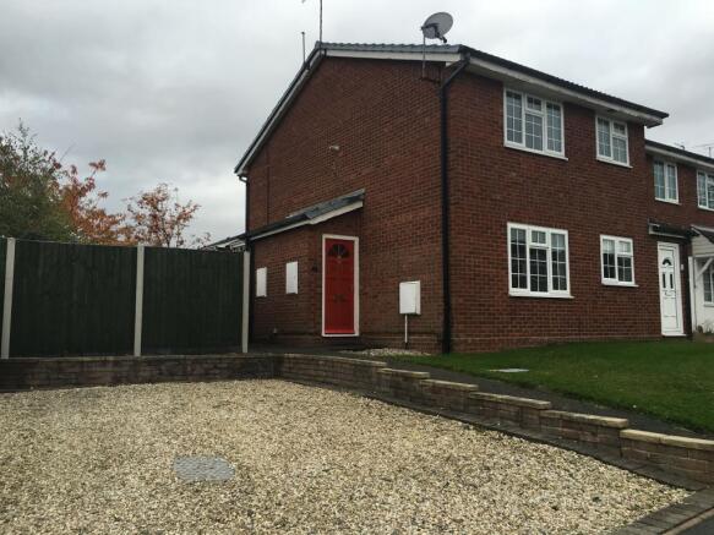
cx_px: 357
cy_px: 268
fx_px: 598
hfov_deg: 61.7
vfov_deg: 48.2
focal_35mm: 29
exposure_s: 1/549
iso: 25
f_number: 2.2
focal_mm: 4.15
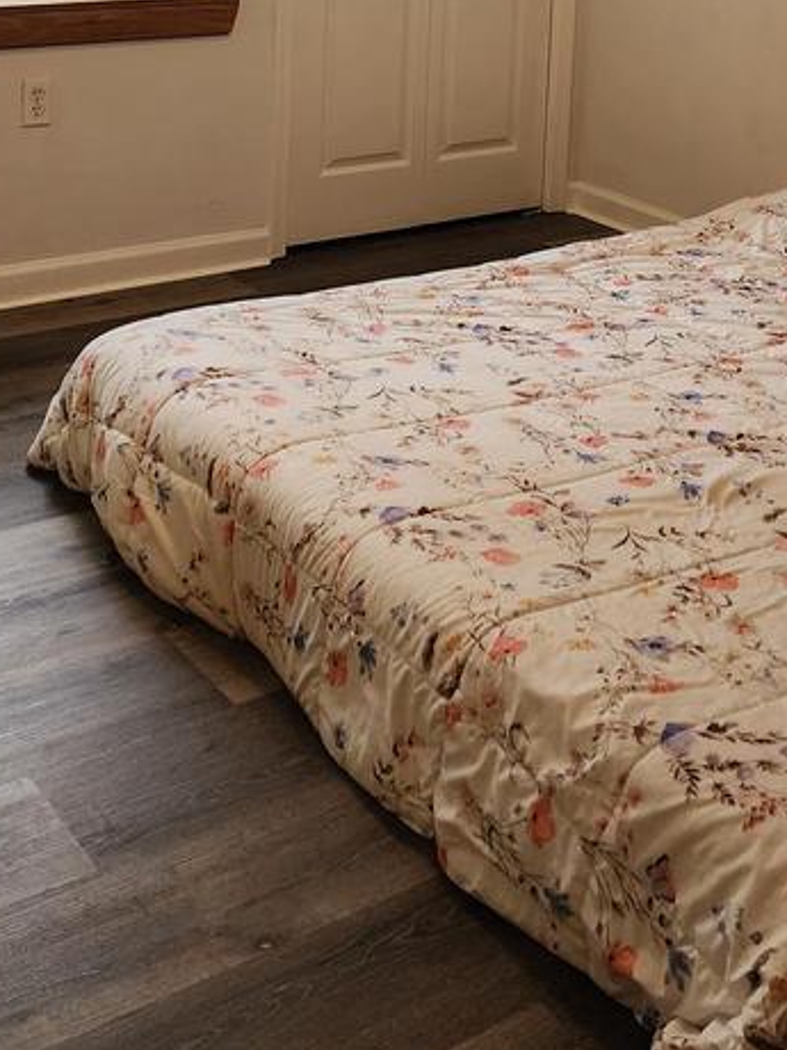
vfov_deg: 33.1
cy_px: 41
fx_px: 1637
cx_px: 459
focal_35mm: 54
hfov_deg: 27.0
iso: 400
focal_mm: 6.4
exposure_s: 1/120
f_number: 1.8
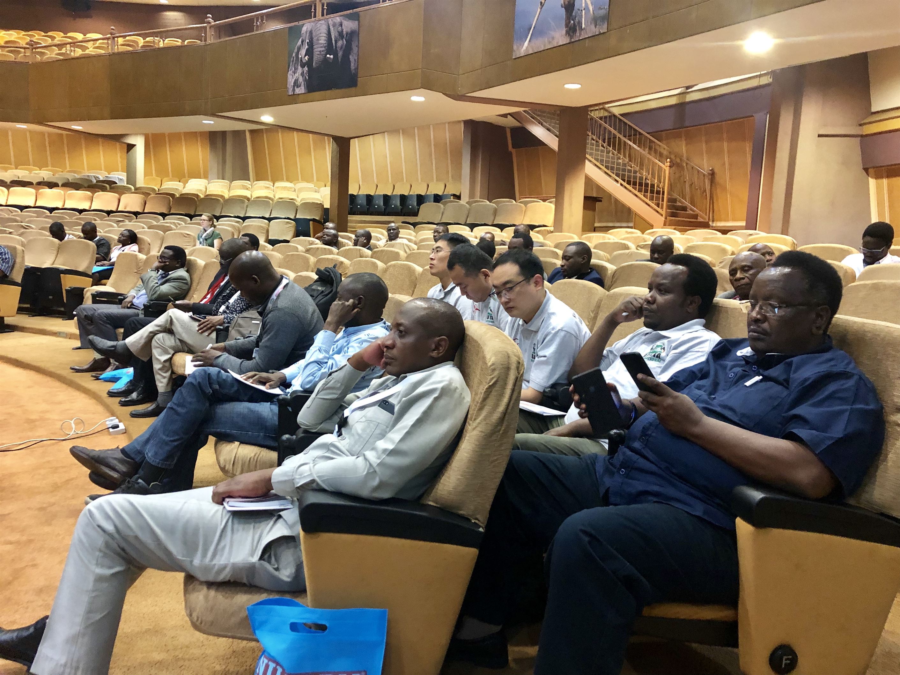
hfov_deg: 63.4
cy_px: 338
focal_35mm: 28
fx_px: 728
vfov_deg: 49.7
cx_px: 450
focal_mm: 4
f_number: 1.8
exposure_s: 1/7
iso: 100
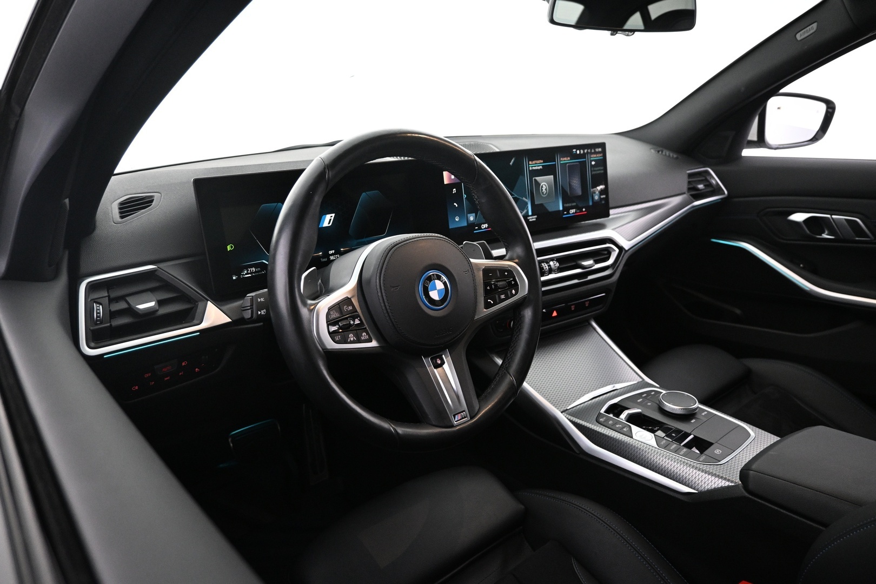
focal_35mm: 24
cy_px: 292
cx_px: 438
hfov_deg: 73.7
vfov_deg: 53.1
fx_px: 584
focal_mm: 16
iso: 1800
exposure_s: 1/30
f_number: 3.5
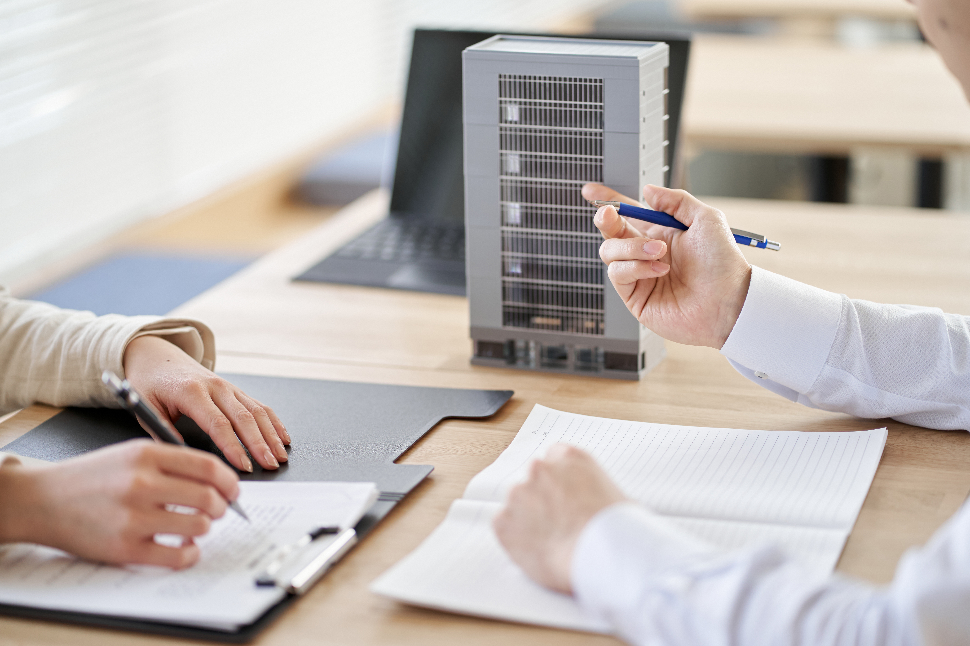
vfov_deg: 16.1
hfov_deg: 23.9
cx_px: 485
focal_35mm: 85
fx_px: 2290
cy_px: 323
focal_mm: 85
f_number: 2
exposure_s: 1/50
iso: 400
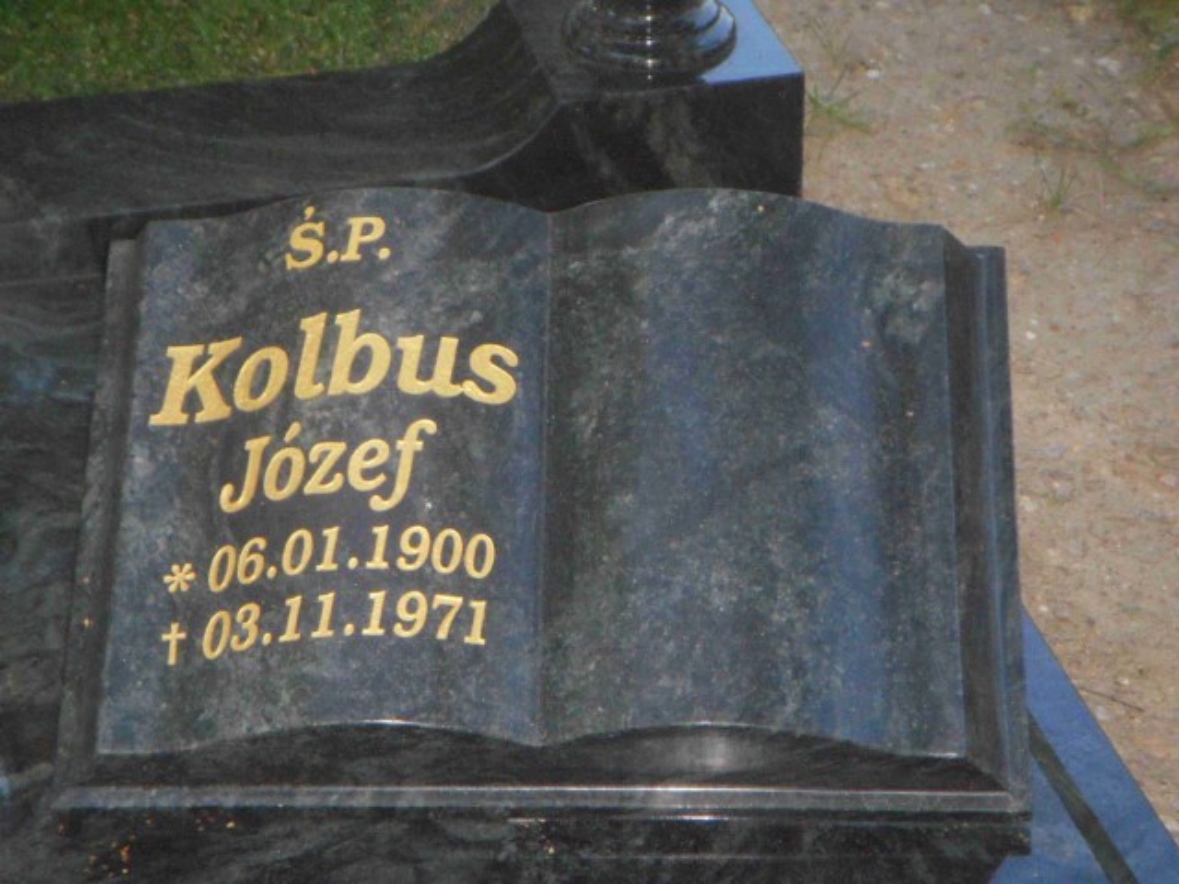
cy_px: 442
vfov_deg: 13.0
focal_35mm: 114
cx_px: 590
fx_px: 3883
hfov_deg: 17.3
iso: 800
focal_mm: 18.9
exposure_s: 1/500
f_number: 4.2
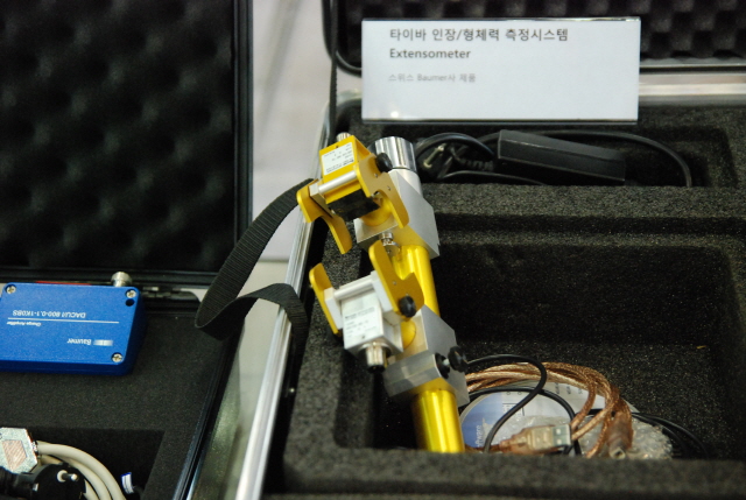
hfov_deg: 41.1
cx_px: 373
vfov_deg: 28.2
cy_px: 250
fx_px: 996
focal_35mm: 48
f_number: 2.8
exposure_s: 1/100
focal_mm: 32
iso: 1600
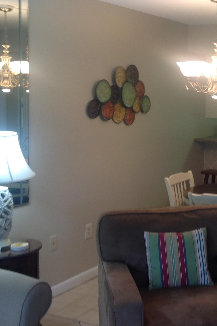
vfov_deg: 32.7
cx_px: 246
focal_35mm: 61
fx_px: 551
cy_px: 123
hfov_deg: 21.0
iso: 50
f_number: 2.4
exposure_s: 1/24
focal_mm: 4.28
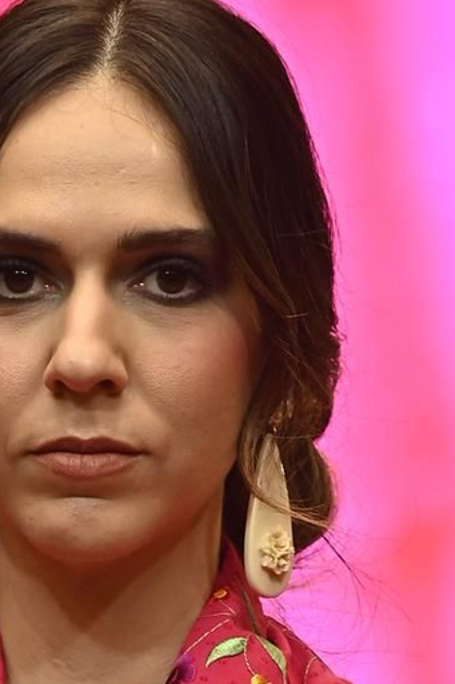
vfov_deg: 2.4
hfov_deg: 1.6
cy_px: 1232
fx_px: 16485
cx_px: 153
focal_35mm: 869
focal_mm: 185
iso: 1000
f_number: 4.5
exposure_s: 1/640
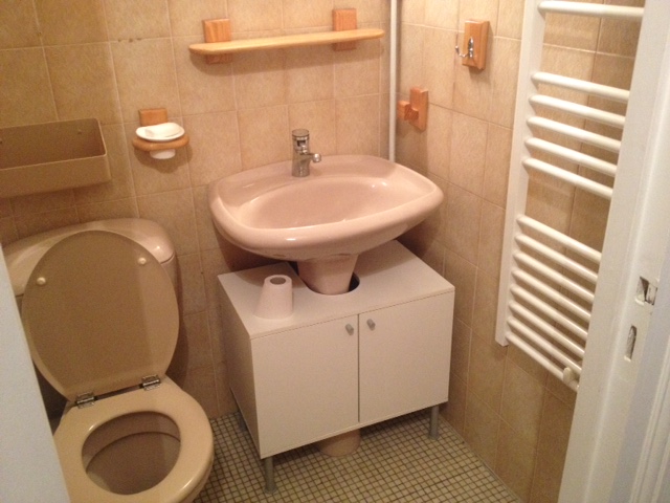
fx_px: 677
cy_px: 252
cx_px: 335
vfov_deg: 40.7
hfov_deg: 52.6
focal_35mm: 35
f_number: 2.4
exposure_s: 1/20
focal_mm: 4.28
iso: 320
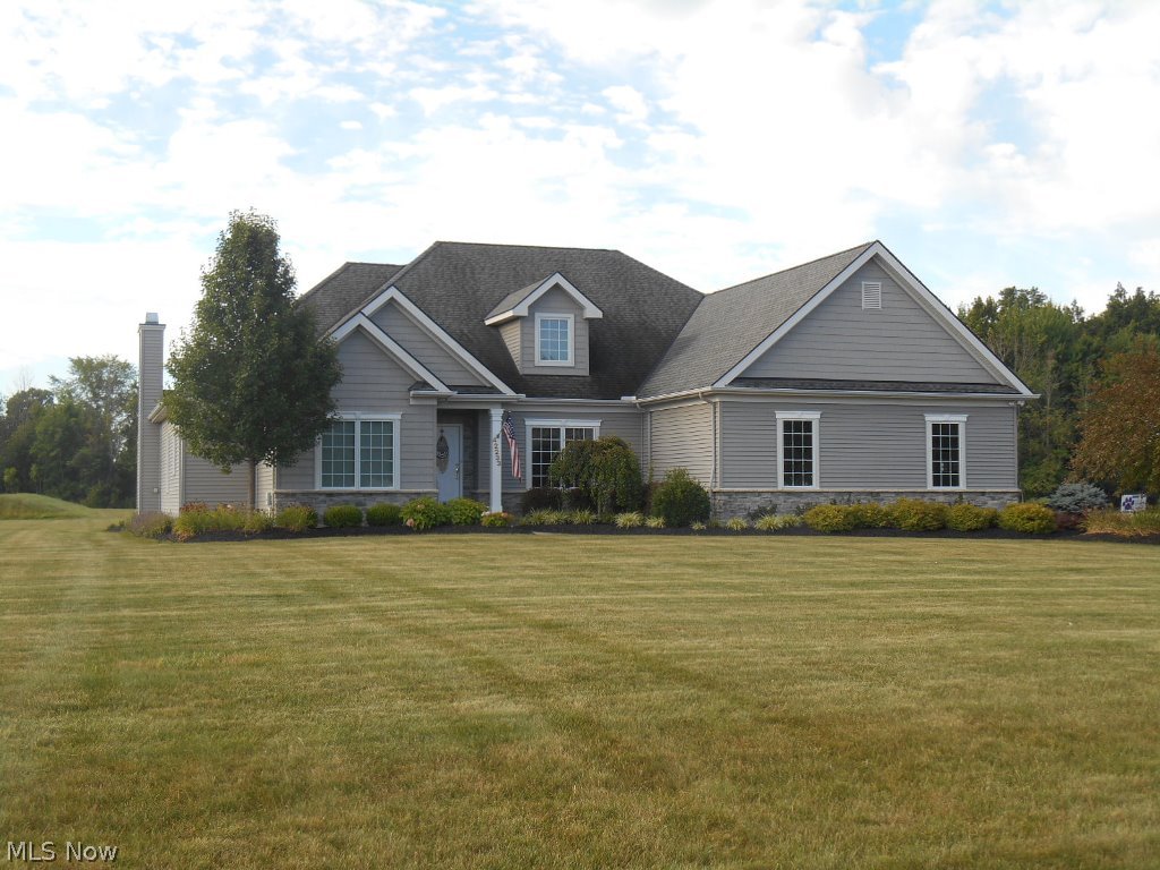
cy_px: 435
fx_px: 1541
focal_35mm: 46
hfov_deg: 41.2
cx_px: 580
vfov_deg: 31.5
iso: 80
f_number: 4
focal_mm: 8.3
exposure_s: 1/160
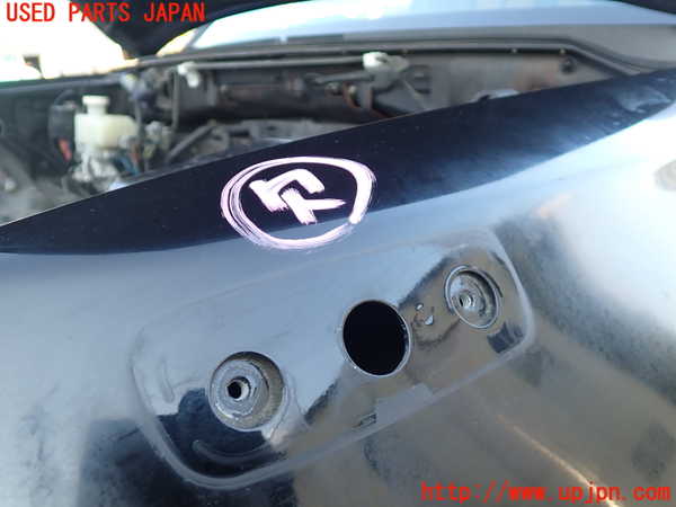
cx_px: 338
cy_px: 254
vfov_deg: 46.8
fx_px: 586
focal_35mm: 30
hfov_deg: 60.0
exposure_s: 1/100
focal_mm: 5.4
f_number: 2.3
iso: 100
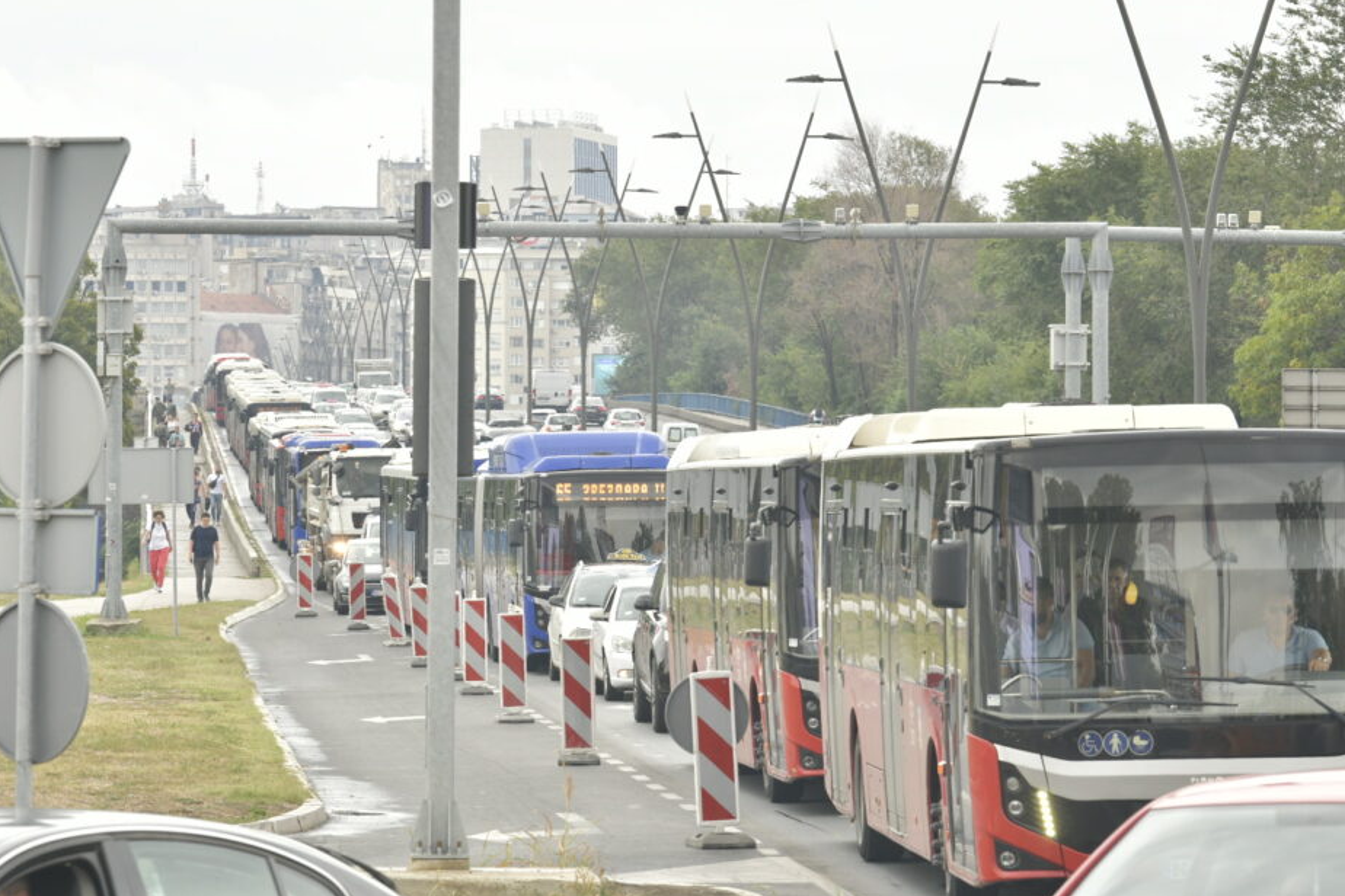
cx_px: 623
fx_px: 7247
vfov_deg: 7.1
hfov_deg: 10.6
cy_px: 433
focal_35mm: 194
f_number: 11
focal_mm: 175
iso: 1000
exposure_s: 1/200
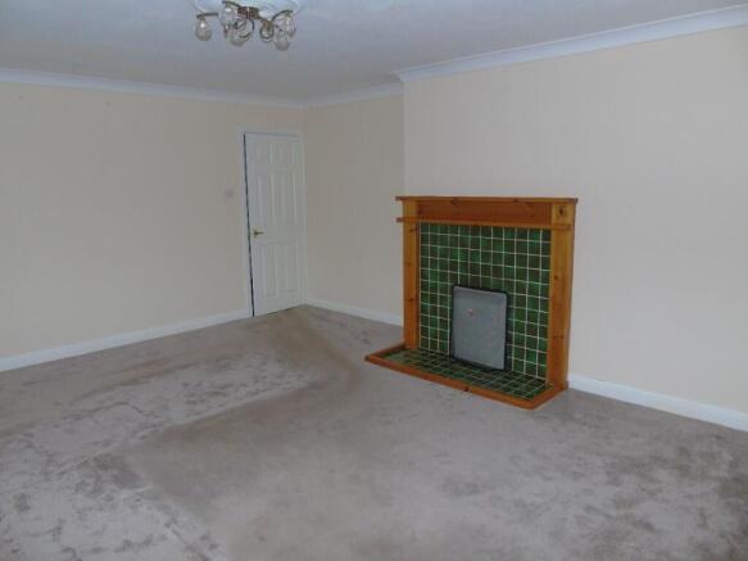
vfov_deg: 54.9
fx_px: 540
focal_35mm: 25
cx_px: 374
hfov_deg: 69.4
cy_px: 280
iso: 200
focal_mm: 4.4
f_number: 3.4
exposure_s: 1/30
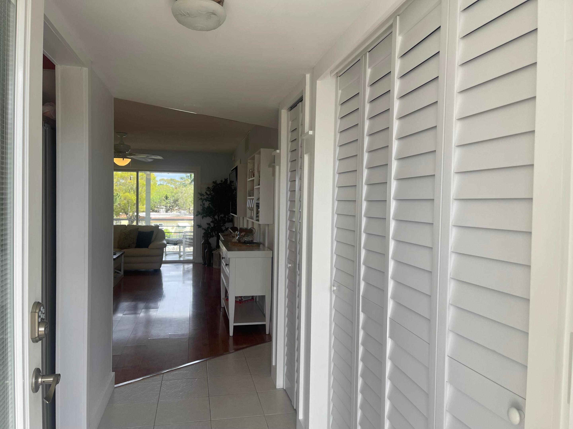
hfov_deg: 69.4
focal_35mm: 25
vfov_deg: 54.9
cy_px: 214
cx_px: 286
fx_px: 414
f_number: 1.6
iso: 32
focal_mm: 5.1
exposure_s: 1/381
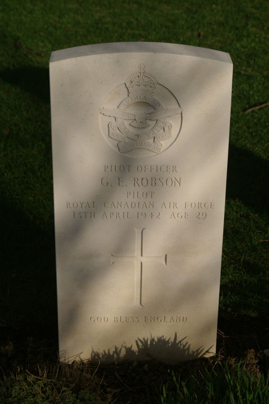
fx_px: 842
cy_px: 202
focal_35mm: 75
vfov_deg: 27.0
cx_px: 134
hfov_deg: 18.2
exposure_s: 1/1000
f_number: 9
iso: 200
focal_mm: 50
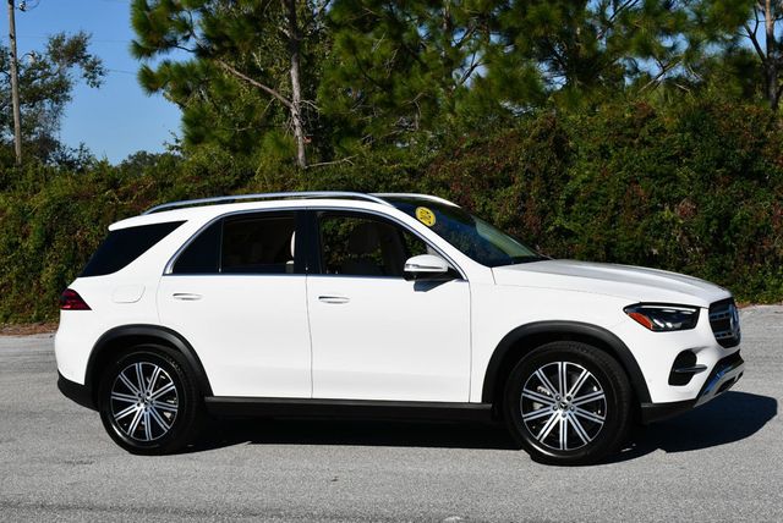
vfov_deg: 20.1
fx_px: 1480
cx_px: 392
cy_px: 262
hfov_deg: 29.6
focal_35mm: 68
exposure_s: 1/400
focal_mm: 34
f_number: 10
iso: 100
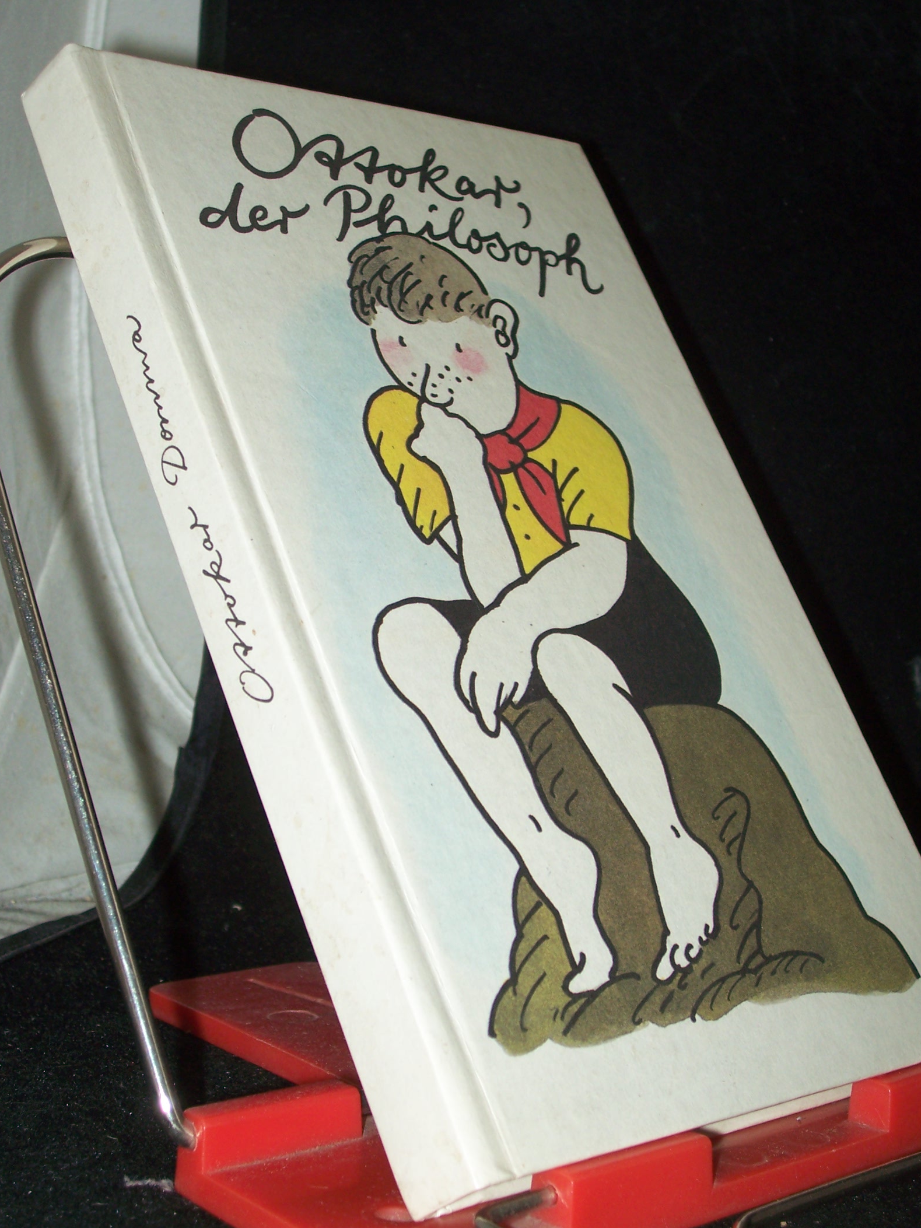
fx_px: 2057
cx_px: 478
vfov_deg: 33.2
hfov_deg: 25.2
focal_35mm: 58
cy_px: 635
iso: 80
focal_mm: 8.7
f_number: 3.2
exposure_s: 1/80
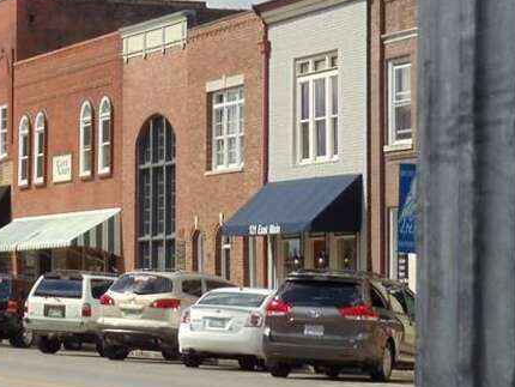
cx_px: 104
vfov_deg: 7.1
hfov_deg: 9.4
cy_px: 179
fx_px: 3126
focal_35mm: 210
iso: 80
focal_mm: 15.35
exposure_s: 1/160
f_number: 9.7
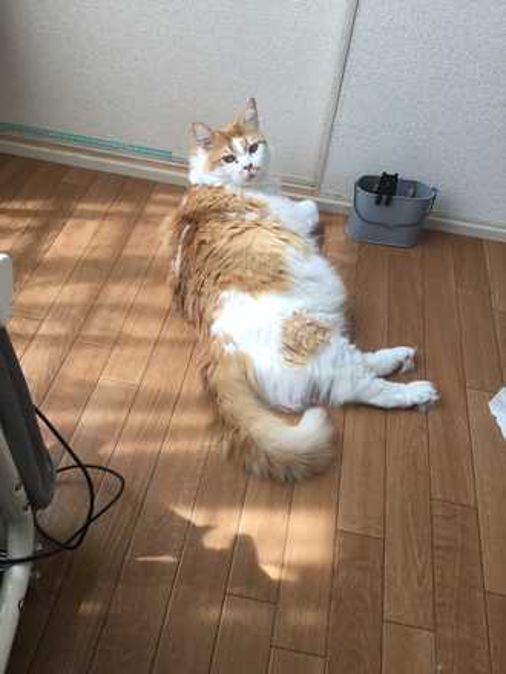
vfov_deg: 58.4
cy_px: 337
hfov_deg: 45.4
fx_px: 604
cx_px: 253
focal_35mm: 31
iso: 40
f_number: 2.4
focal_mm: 3.3
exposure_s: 1/120
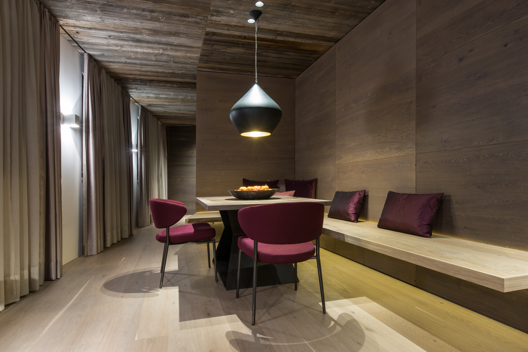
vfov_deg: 59.5
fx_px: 308
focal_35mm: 21
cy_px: 176
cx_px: 264
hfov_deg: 81.2
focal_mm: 21
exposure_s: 8
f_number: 14
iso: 100
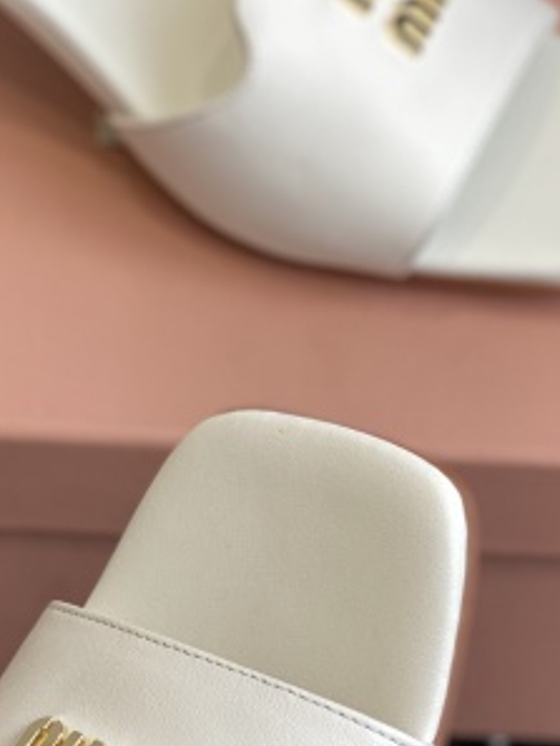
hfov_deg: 10.6
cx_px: 156
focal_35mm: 140
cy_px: 367
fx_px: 3018
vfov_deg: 14.1
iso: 40
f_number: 2
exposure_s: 1/122
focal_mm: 6
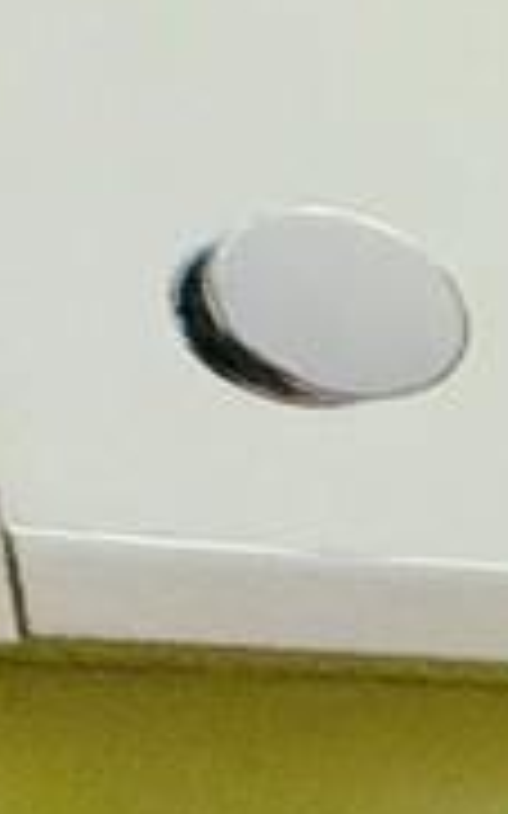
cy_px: 1381
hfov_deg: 4.7
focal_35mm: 131
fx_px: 2904
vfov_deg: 14.4
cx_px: 3376
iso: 250
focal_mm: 2.22
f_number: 2.2
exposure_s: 1/120
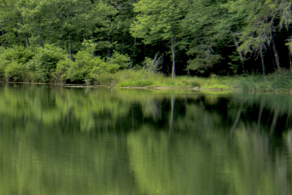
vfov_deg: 4.3
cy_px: 106
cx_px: -237
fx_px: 2621
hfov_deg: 6.2
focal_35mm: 323
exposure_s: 1/2500
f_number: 5.6
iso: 200
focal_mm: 50
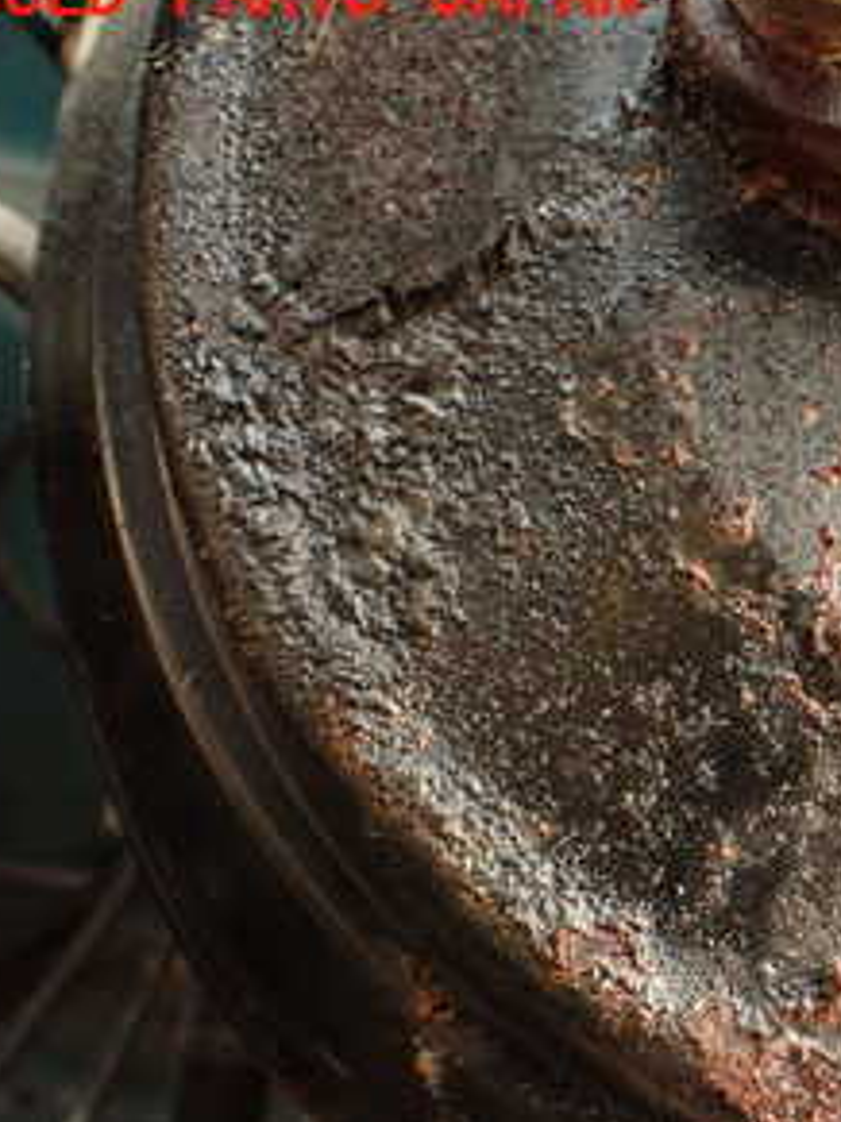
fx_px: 2140
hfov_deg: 20.3
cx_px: 1096
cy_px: 810
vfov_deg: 29.0
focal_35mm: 66
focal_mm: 5.79
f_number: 2.4
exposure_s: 1/40
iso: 200
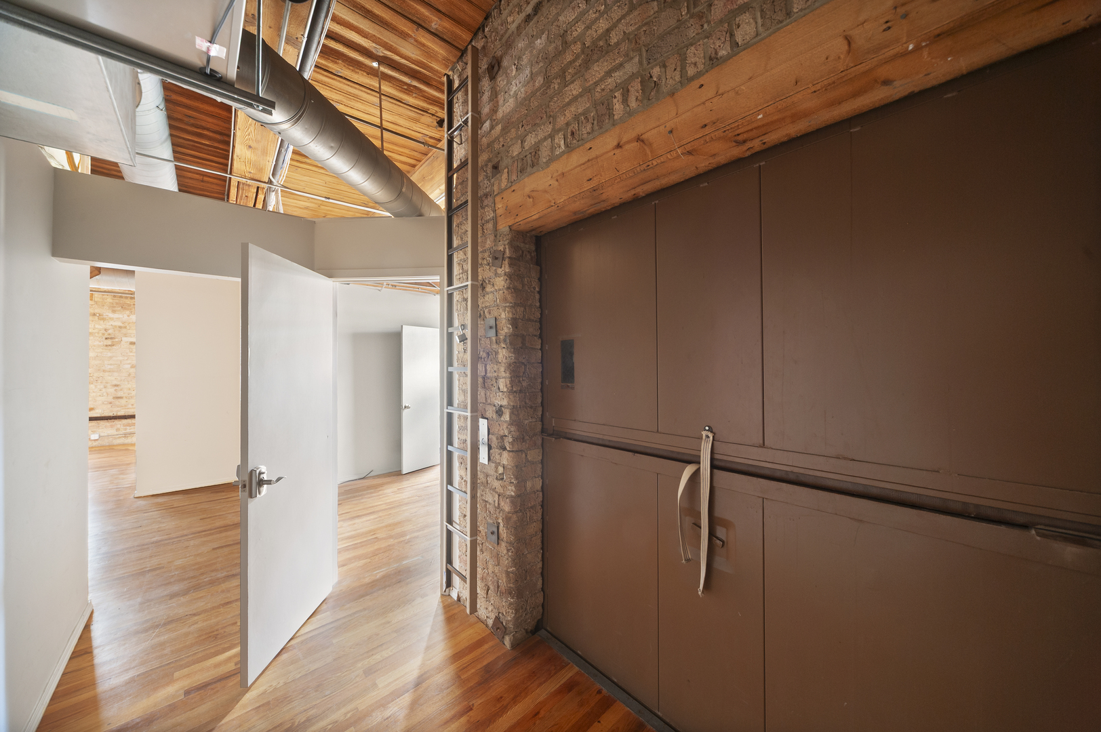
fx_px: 367
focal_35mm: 12
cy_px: 366
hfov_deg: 112.7
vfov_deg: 89.9
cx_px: 550
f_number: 8
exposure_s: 8
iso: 400
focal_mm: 12
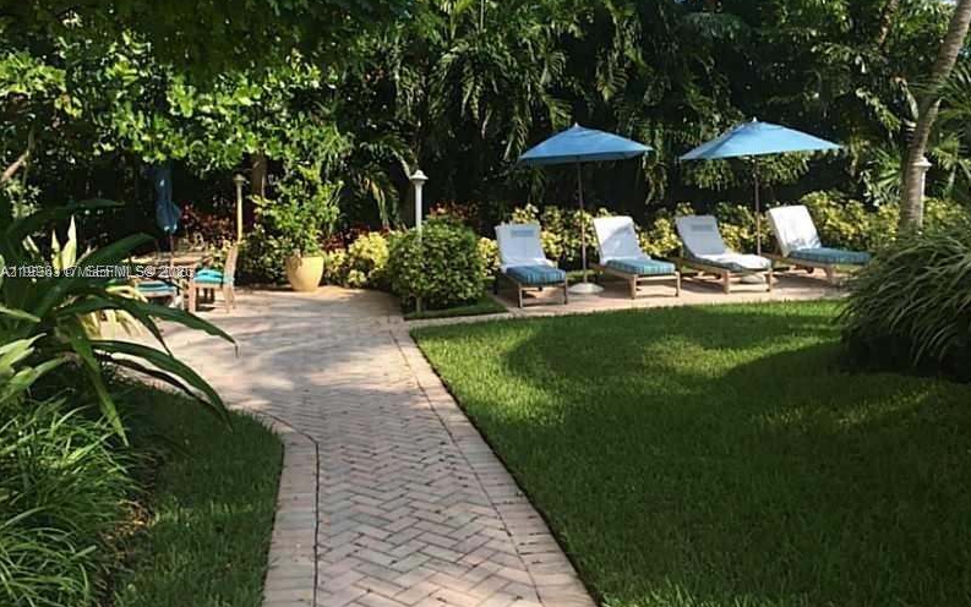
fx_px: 821
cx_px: 487
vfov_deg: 40.6
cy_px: 273
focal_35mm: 31
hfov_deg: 61.2
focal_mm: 4.15
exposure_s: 1/1014
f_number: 2.2
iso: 32
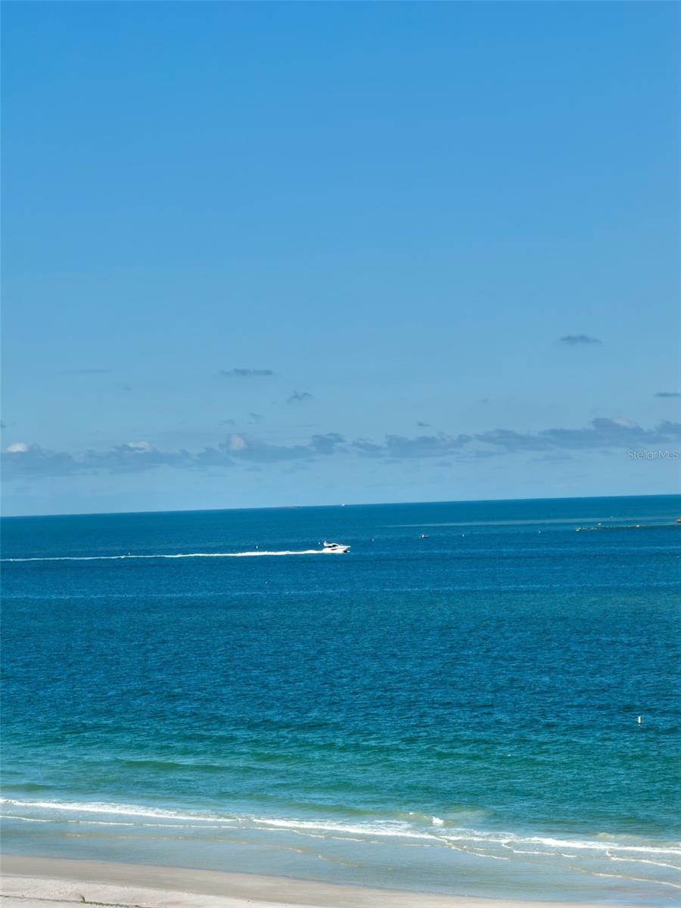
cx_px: 340
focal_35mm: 108
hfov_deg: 13.7
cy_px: 454
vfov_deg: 18.2
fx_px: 2833
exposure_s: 1/1143
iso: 20
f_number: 2.8
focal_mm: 16.89
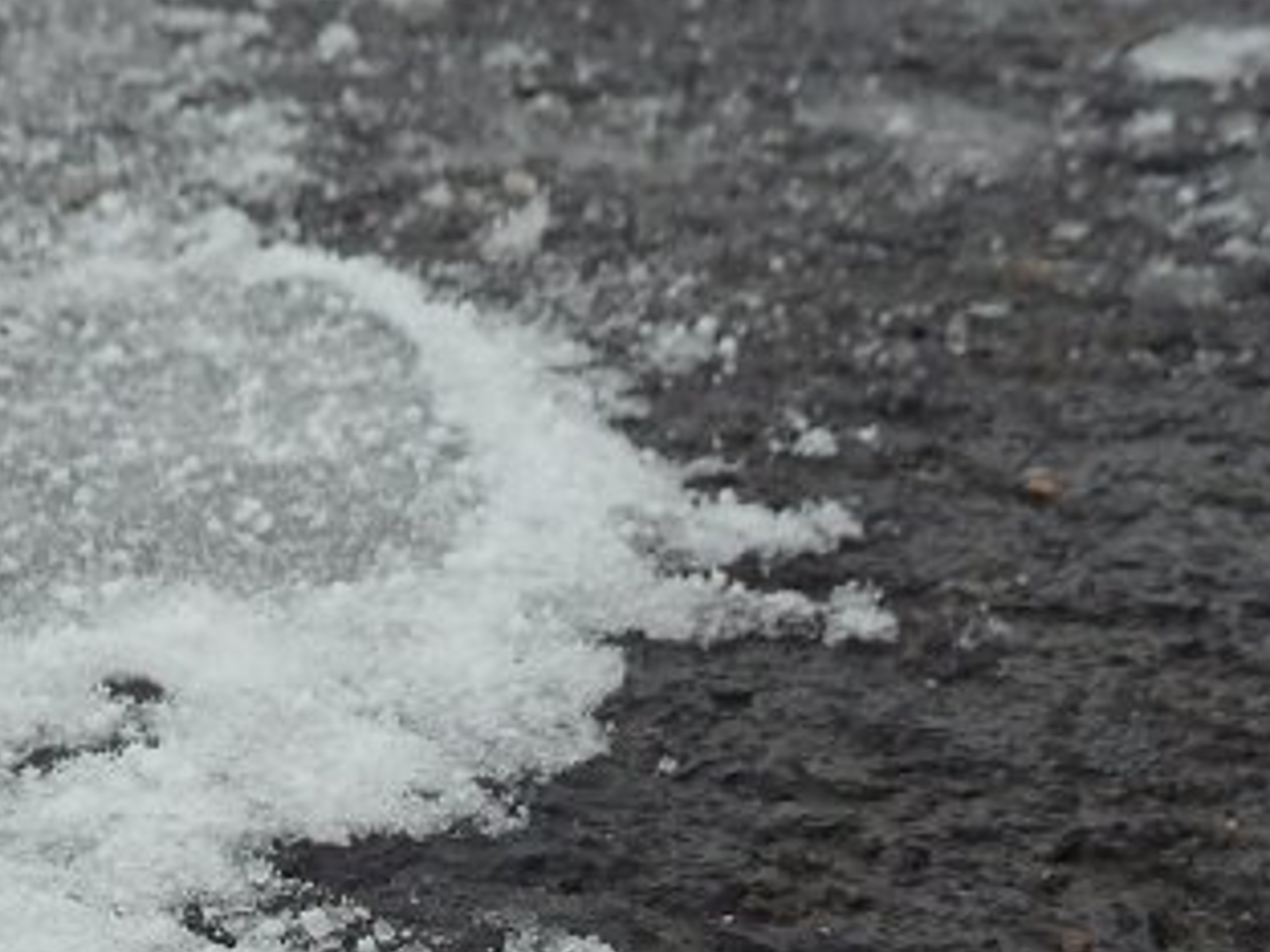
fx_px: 3008
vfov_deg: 17.4
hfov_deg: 23.2
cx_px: 118
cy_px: 1042
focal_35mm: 82
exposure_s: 1/50
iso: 80
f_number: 3.3
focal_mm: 4.1
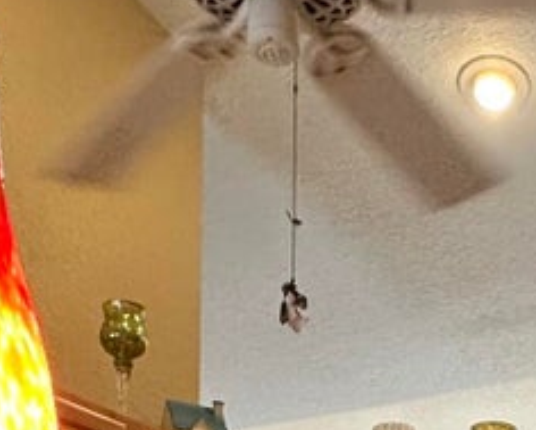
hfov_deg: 23.8
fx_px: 1254
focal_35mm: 79
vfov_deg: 15.3
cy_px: 880
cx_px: 430
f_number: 2.2
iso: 250
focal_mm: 2.22
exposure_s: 1/60
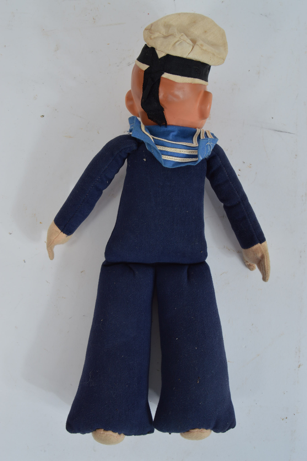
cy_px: 230
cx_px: 154
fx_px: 442
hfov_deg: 38.3
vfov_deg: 55.1
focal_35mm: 34
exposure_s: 1/80
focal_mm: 23
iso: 100
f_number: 9
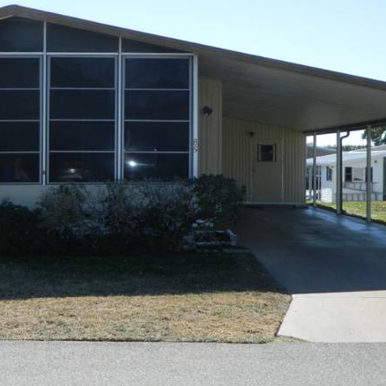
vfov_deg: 28.6
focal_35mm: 60
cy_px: 165
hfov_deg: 28.5
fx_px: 757
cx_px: 153
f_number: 3.3
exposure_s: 1/1000
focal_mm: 6.2
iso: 110
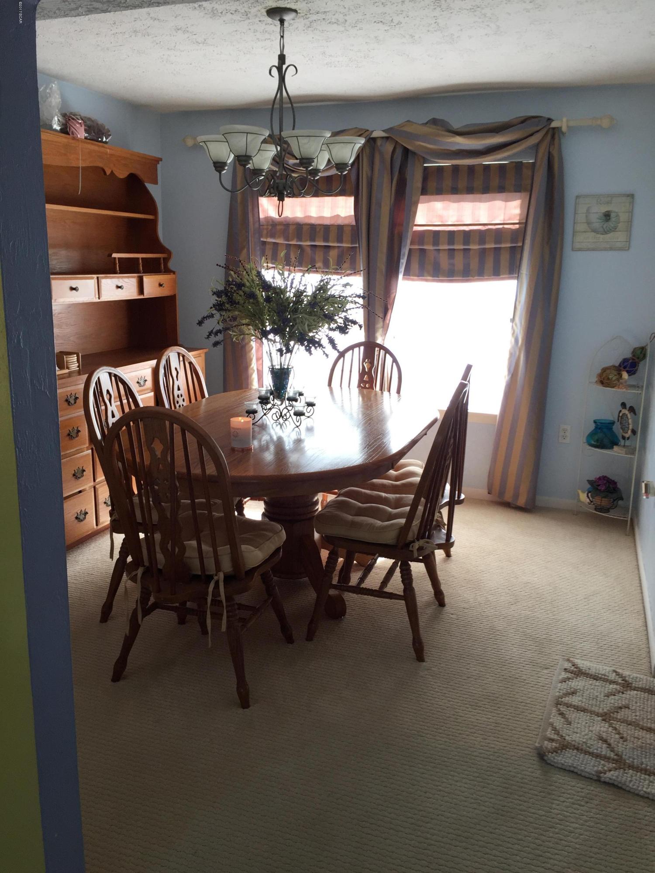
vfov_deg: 61.7
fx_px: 732
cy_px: 436
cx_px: 328
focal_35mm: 29
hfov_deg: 48.2
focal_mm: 4.15
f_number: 2.2
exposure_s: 1/60
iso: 32
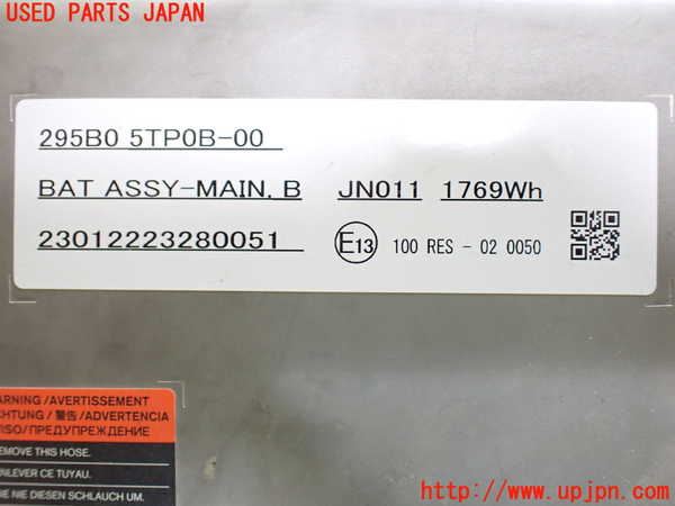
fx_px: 585
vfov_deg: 46.8
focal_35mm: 30
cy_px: 253
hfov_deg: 60.0
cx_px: 338
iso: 800
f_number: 2.3
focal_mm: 5.4
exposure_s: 1/40
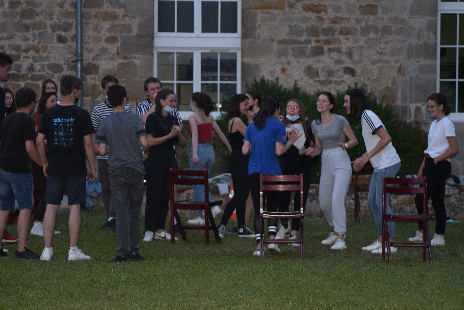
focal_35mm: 165
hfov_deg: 12.5
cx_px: 232
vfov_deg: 8.3
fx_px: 2127
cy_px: 155
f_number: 4
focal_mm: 110
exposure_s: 1/60
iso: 1400
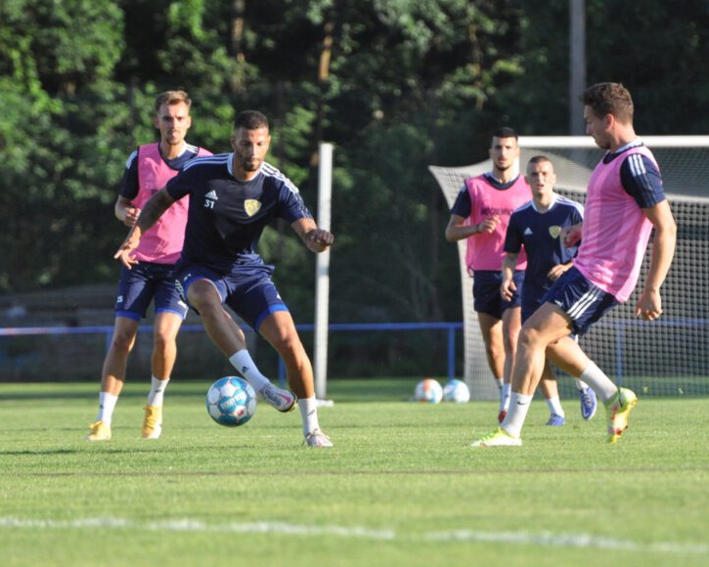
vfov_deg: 2.9
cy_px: 306
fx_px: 11247
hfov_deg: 3.6
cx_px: 455
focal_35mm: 536
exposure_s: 1/3200
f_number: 5.6
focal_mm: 270
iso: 2000
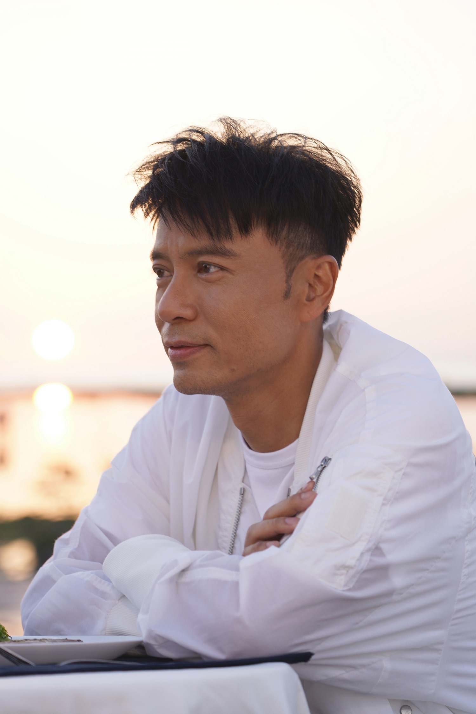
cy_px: 357
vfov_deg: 19.5
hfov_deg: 13.0
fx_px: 2082
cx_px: 238
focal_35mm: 105
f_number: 4
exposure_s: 1/80
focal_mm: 105
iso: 200
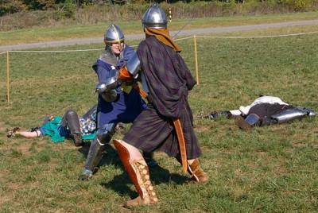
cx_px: 159
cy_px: 106
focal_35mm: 50
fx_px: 438
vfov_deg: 27.3
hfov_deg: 39.9
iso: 400
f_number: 9.5
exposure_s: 1/750
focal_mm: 33
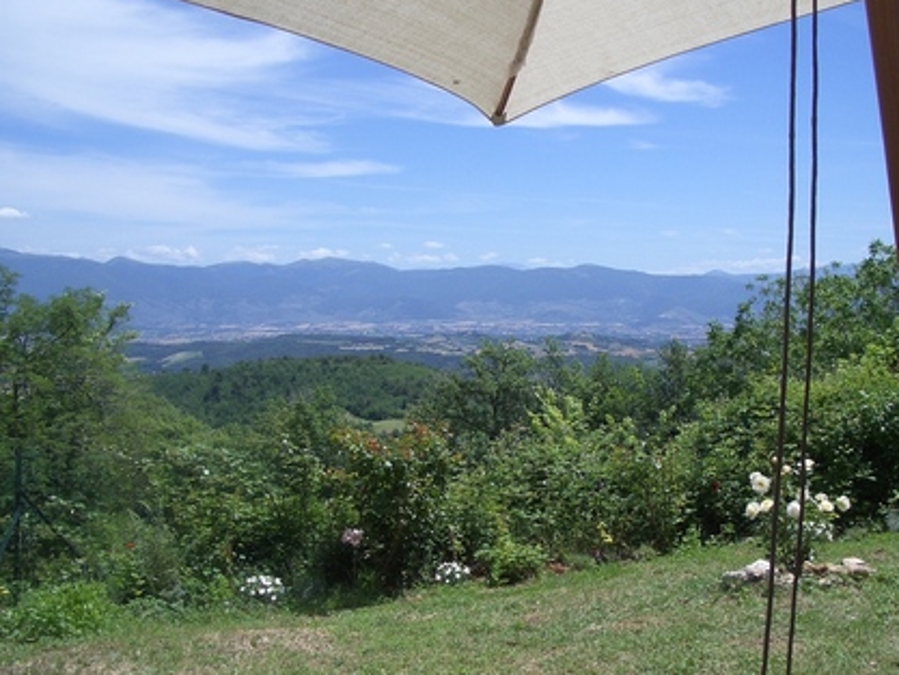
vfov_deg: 34.4
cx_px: 537
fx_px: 1091
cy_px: 348
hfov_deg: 44.6
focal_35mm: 42
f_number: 4.3
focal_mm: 5.8
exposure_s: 1/640
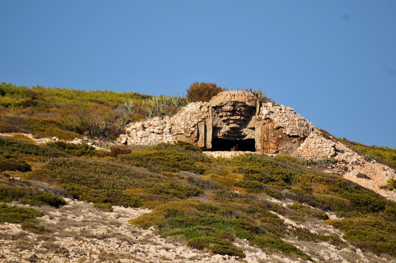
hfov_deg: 5.5
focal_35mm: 375
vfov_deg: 3.7
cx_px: 198
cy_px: 132
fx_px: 4119
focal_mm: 250
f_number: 5
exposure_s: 1/1600
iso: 250
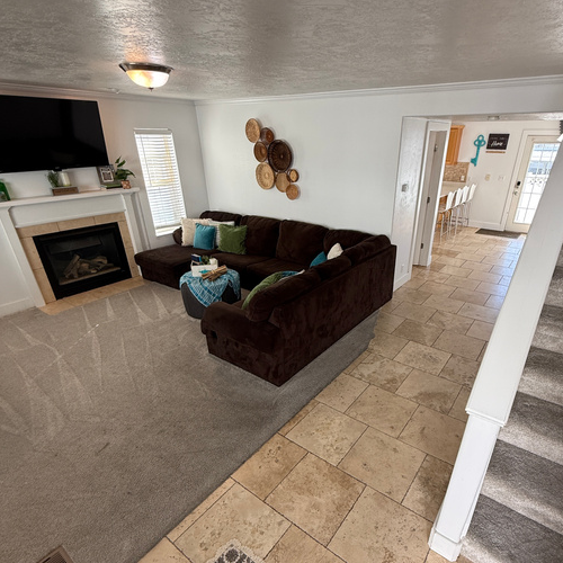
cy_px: 320
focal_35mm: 19
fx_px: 350
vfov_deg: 77.3
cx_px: 321
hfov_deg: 77.2
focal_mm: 2.22
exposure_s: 1/120
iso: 100
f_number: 2.2
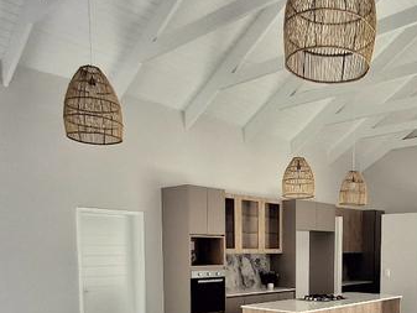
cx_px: 296
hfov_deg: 47.7
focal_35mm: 38
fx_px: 458
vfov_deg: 34.6
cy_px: 306
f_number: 2.2
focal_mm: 1.64
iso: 40
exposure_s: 1/278
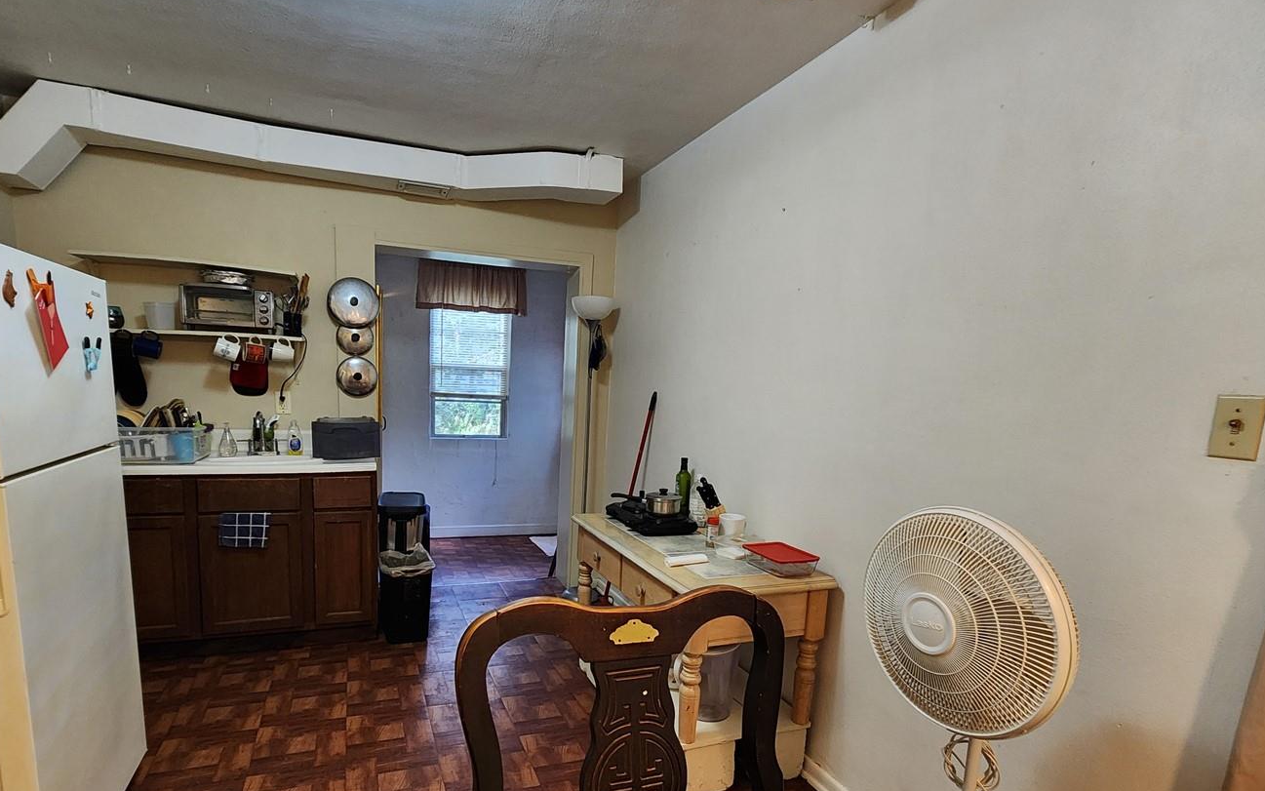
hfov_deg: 94.2
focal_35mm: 17
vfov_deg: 67.2
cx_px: 585
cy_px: 481
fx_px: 586
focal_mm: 2.2
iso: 400
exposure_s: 1/30
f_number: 2.2
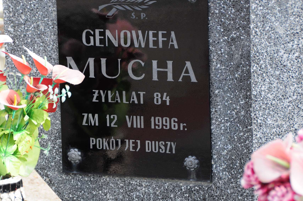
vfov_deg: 6.5
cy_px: 83
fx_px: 1765
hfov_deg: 9.8
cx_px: 145
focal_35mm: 210
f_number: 7.1
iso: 500
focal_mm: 112
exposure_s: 1/320
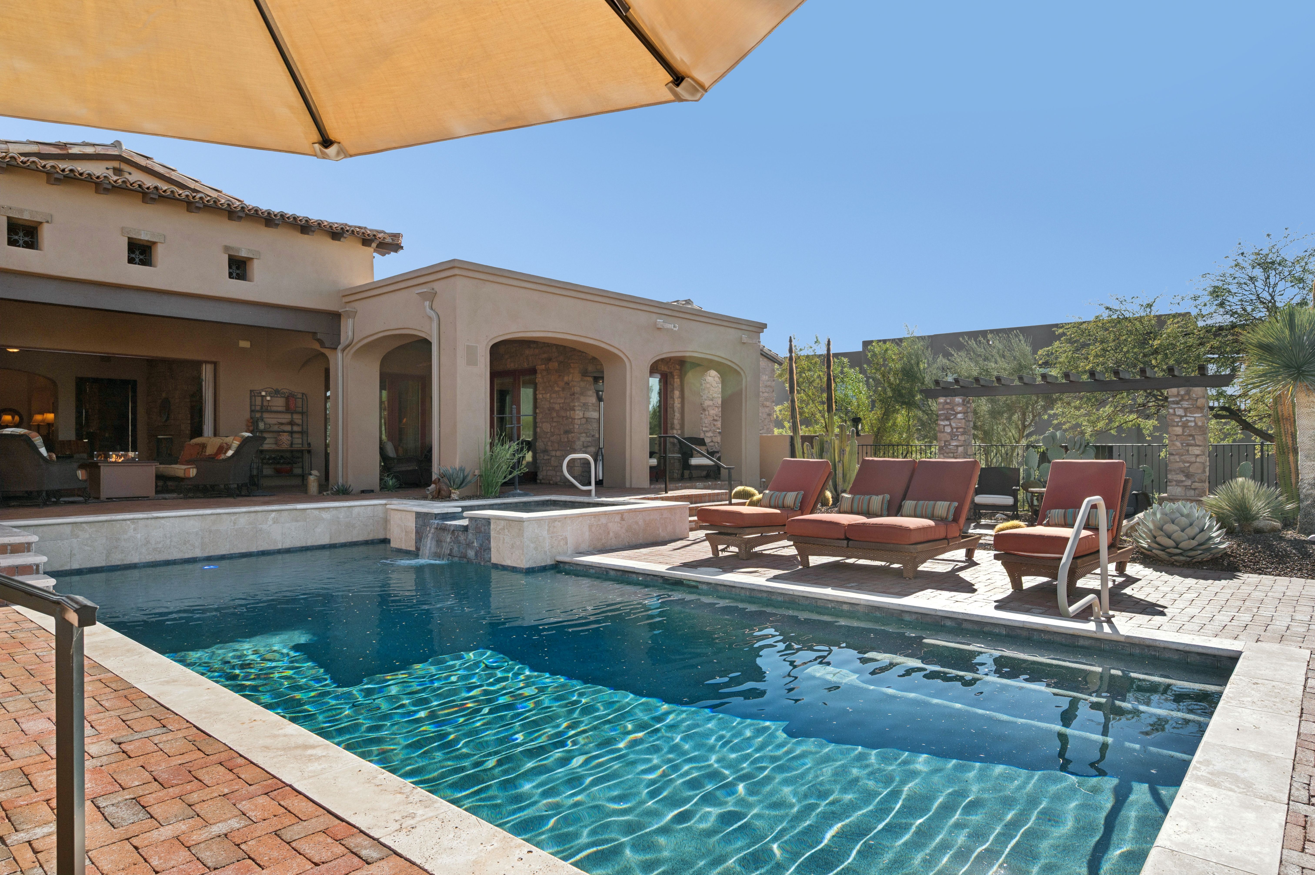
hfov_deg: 82.6
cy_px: 438
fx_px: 748
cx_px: 658
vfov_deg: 60.6
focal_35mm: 20
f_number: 8
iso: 320
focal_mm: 20.5
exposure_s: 1/160
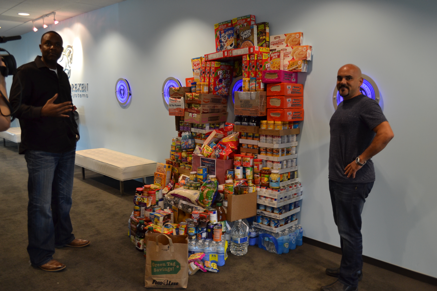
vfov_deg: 43.6
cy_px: 146
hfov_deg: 61.9
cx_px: 218
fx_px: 364
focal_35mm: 30
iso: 400
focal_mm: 20
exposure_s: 1/15
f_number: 3.8
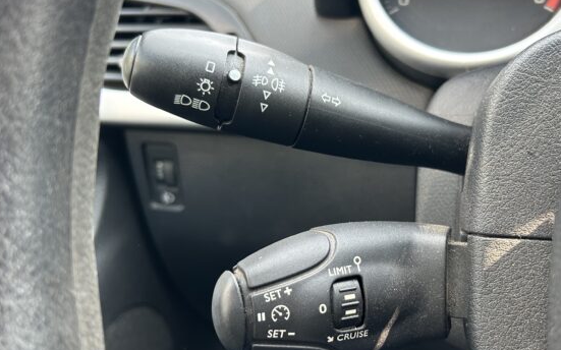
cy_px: 197
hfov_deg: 49.0
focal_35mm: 40
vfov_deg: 31.9
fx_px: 611
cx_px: 335
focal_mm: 5.7
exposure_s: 1/121
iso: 80
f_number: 1.5
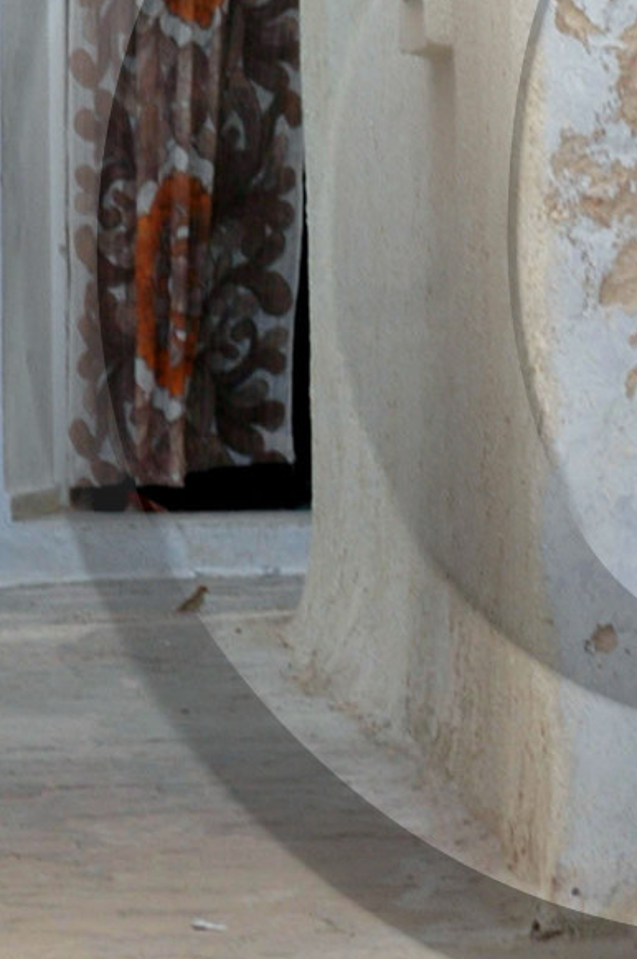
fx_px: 10750
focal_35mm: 404
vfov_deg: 5.1
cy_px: 257
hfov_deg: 3.4
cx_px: 781
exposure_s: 1/60
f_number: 8
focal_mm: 65
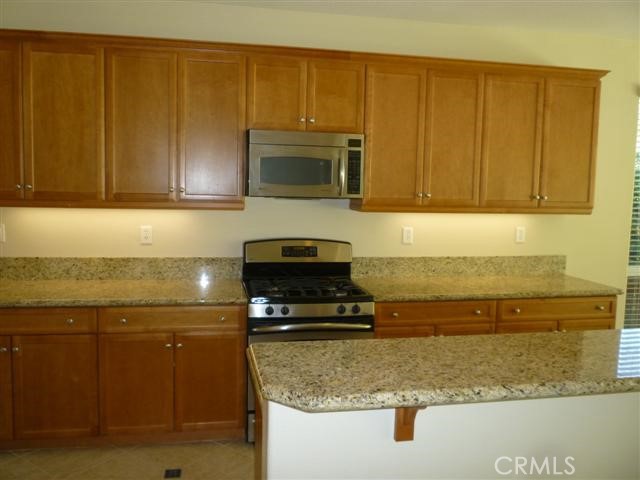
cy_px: 240
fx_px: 536
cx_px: 320
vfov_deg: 48.2
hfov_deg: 61.7
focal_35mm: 29
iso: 200
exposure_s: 1/30
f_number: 3.3
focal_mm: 5.2
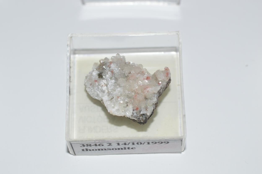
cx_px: 131
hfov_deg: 24.6
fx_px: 600
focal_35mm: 82
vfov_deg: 16.5
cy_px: 87
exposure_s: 1/60
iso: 100
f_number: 8
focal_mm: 55
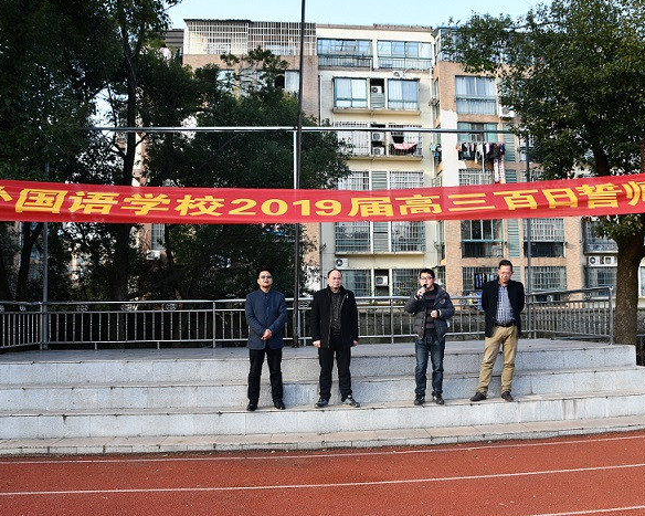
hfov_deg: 56.9
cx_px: 373
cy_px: 260
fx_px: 592
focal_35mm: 31
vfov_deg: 47.1
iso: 320
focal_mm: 18
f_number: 7.1
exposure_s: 1/200
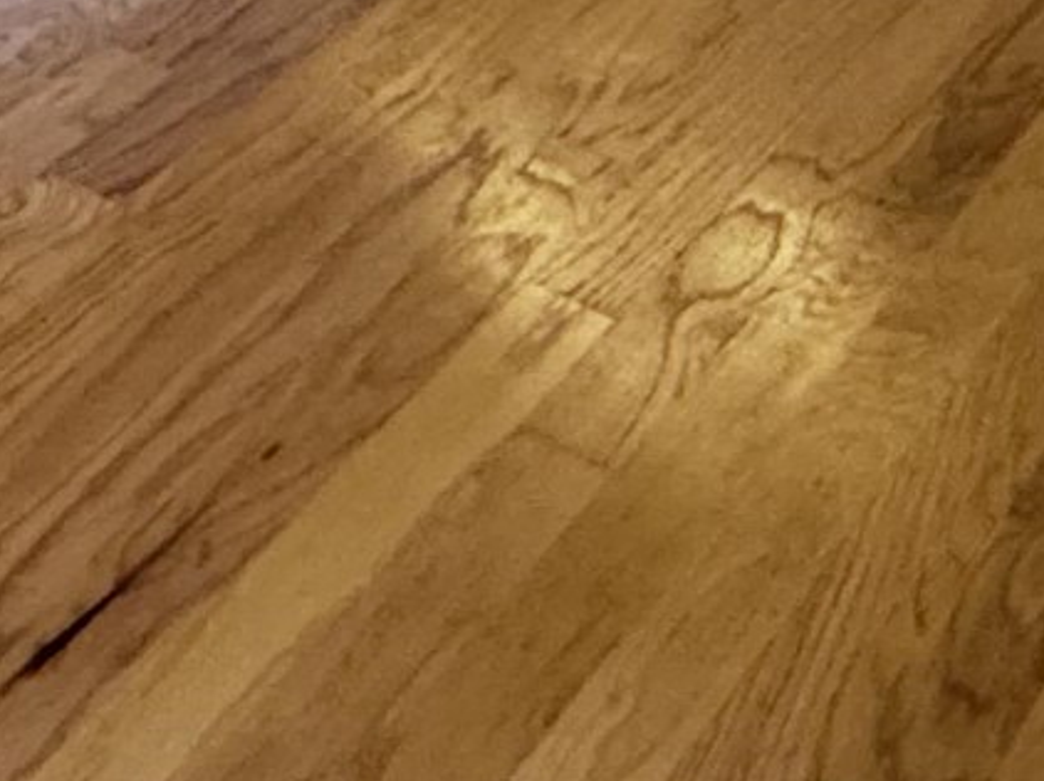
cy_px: -1406
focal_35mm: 102
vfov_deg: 10.9
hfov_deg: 17.5
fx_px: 3075
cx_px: -490
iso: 320
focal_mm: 2.22
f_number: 2.2
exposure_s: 1/60
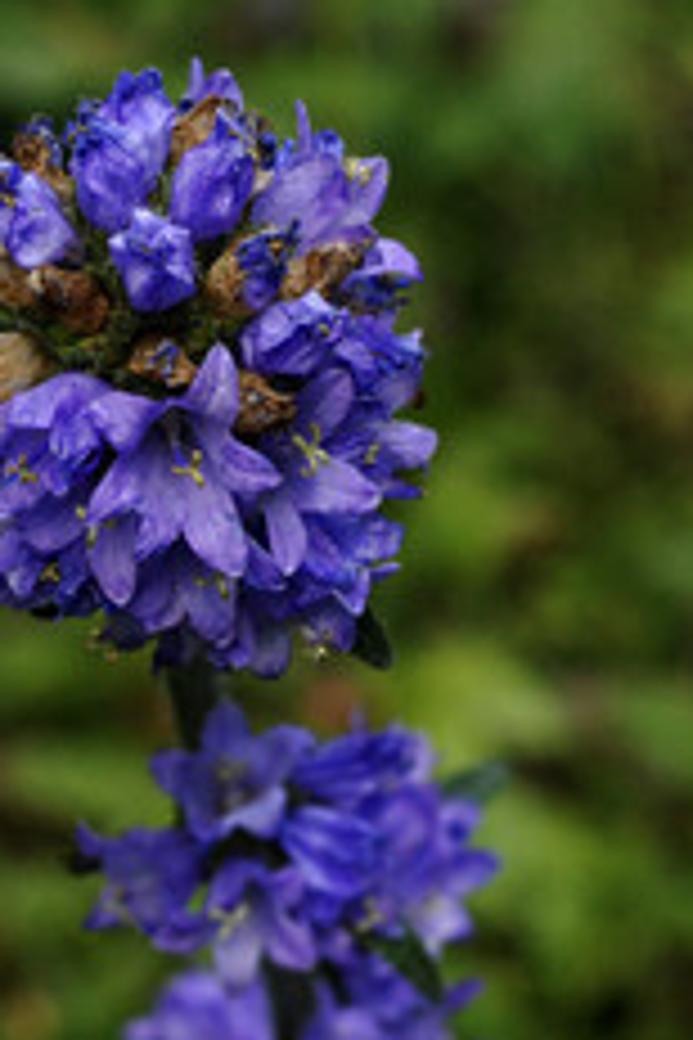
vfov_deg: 13.1
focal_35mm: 156
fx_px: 4504
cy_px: 855
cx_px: 196
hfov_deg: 8.8
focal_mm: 60
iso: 1000
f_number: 8
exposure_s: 1/80
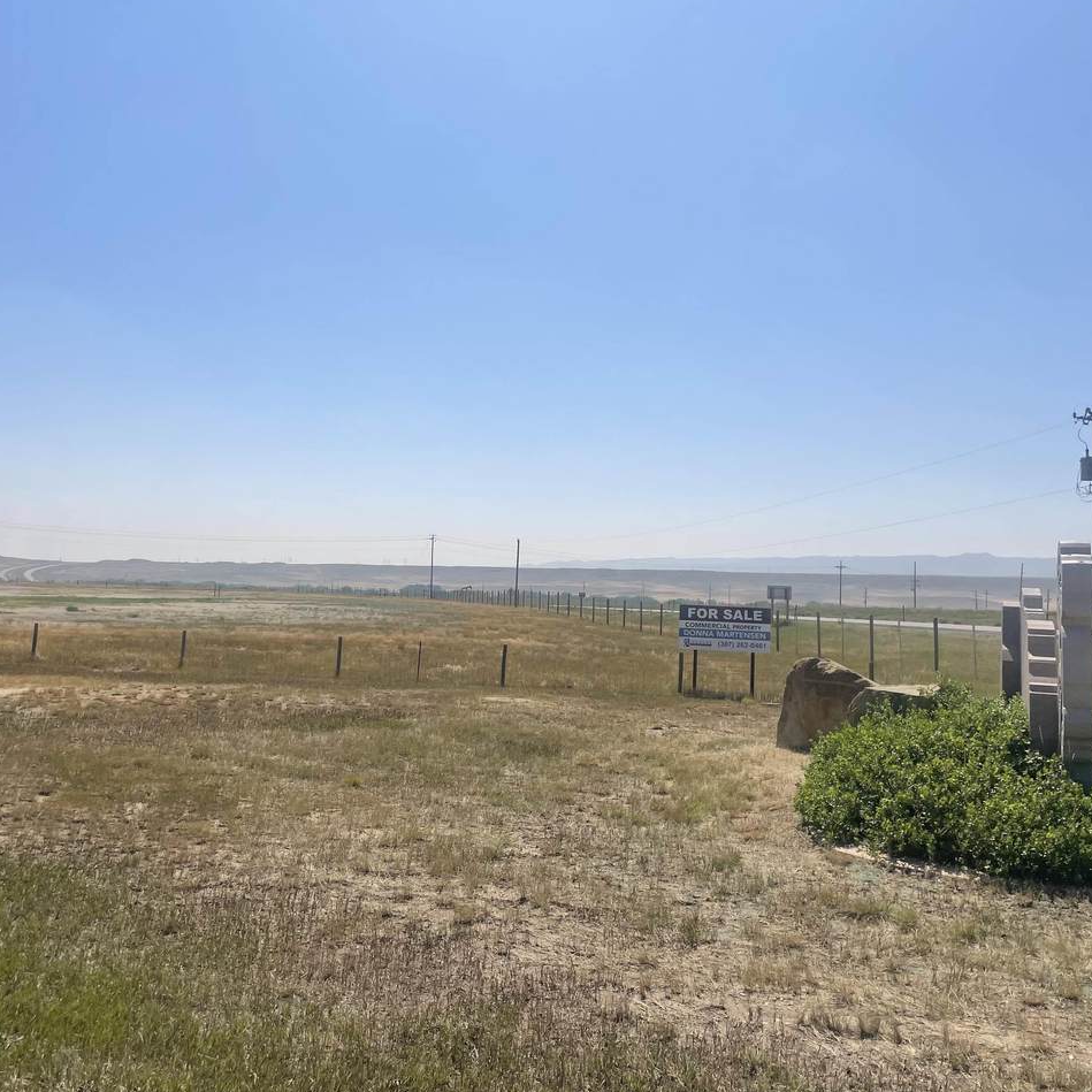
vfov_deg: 52.5
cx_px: 491
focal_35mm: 31
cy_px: 543
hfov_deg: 52.4
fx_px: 1106
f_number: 1.6
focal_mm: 4.2
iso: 32
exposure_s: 1/8403
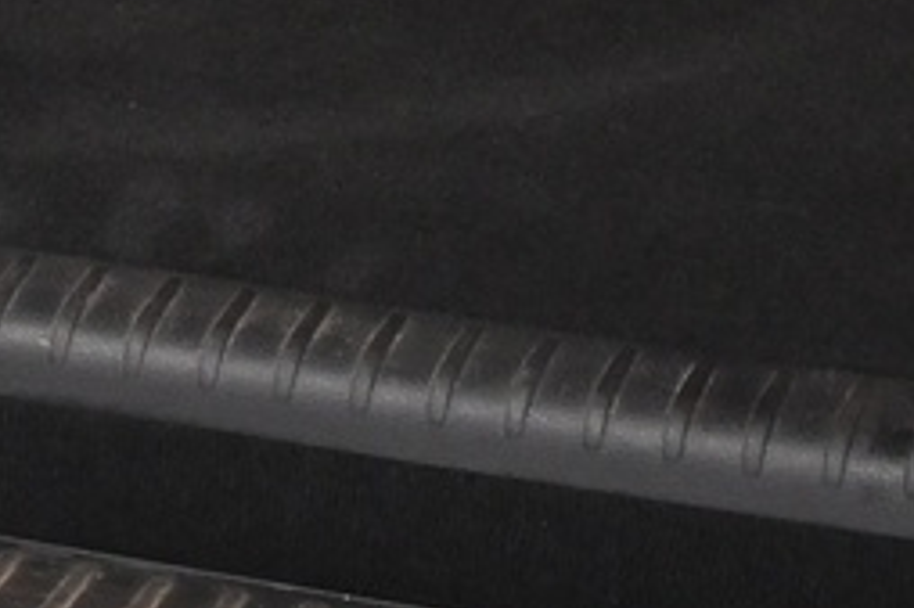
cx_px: 65
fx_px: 6069
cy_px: -1137
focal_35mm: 239
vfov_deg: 5.4
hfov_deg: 8.6
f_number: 4.2
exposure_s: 1/40
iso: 1000
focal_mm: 25
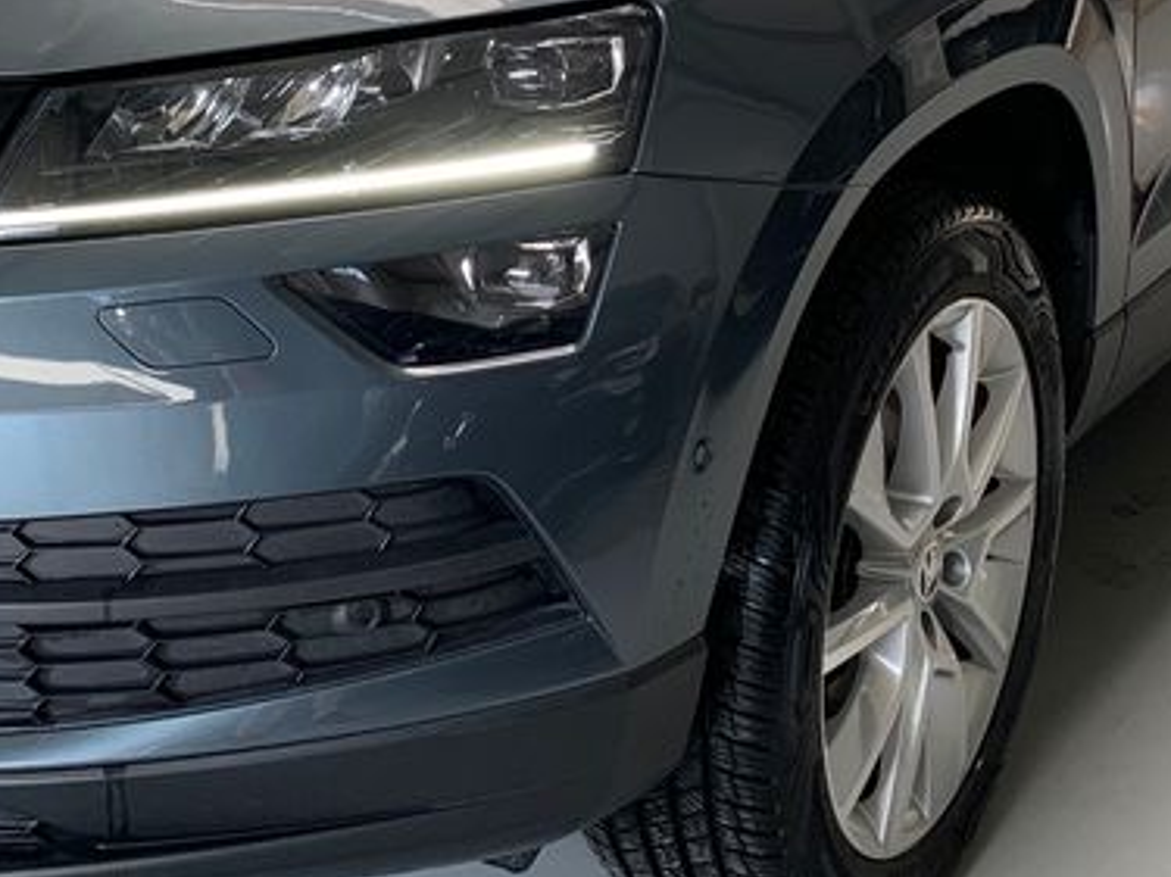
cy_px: 41
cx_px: 687
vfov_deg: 20.2
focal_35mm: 71
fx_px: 2401
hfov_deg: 27.4
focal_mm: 4.25
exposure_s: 1/121
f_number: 1.8
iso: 80
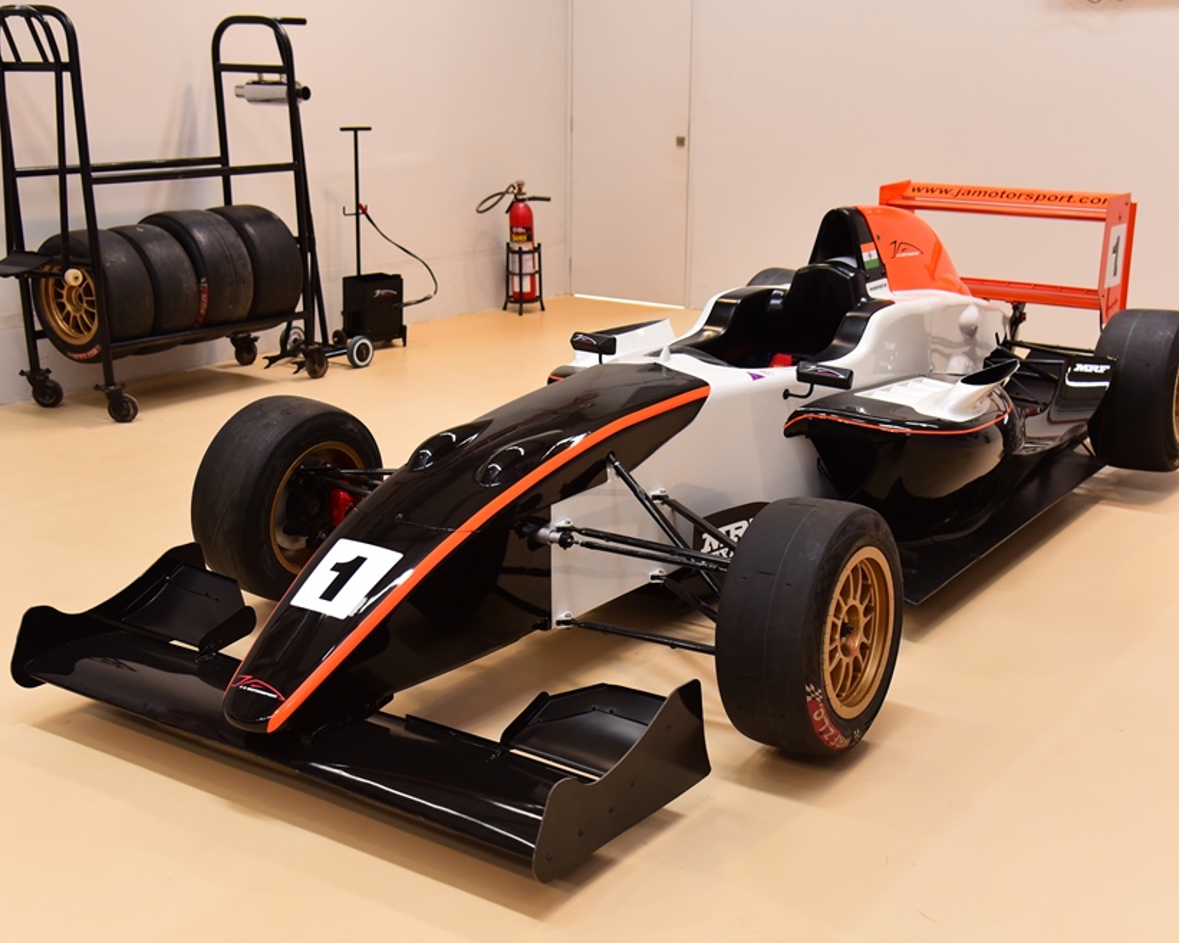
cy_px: 477
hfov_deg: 45.8
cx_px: 629
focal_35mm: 40
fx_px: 1396
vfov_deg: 37.3
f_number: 4.5
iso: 1250
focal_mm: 35
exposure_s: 1/125
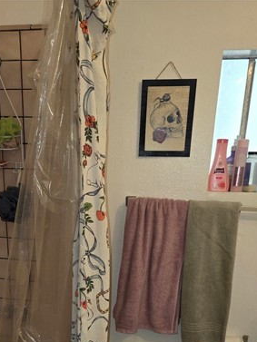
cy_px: 289
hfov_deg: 36.6
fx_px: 386
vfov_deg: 44.7
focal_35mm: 39
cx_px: 95
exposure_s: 1/60
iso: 80
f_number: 1.7
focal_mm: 6.3
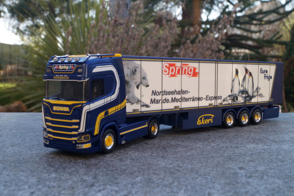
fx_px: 343
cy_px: 98
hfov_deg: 46.4
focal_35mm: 42
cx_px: 147
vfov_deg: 31.9
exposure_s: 1/60
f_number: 20
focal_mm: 28
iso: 500
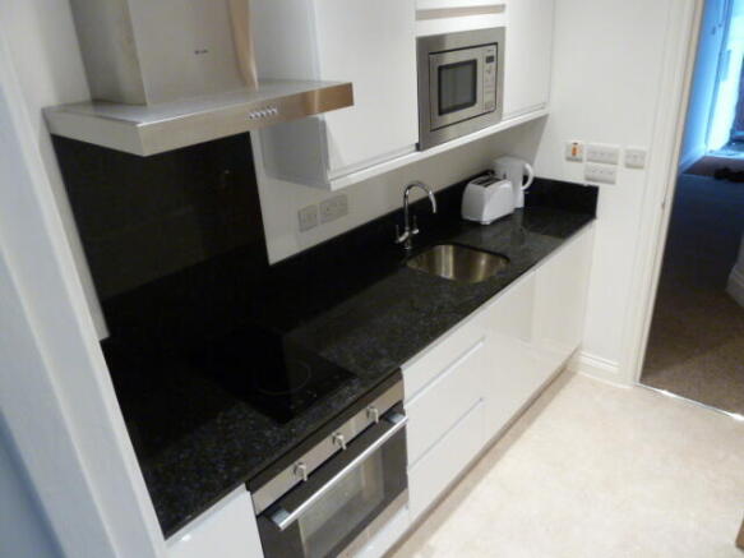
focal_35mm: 25
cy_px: 279
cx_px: 372
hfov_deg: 69.4
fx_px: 537
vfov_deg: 54.9
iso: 400
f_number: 3.3
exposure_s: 1/25
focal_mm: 4.1
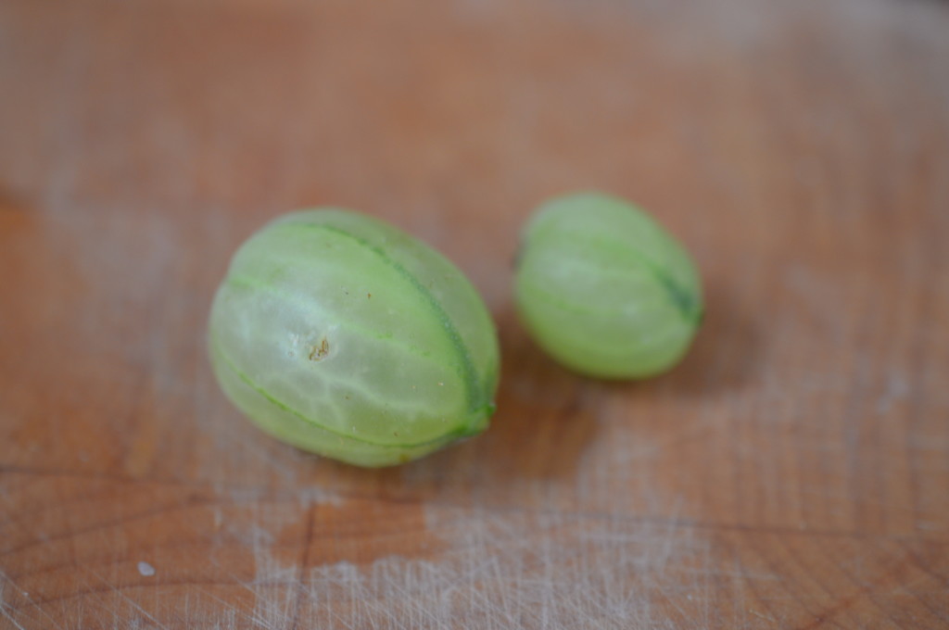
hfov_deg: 33.4
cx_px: 474
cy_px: 315
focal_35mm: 60
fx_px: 1580
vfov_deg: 22.6
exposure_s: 1/60
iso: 400
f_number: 3.2
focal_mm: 40
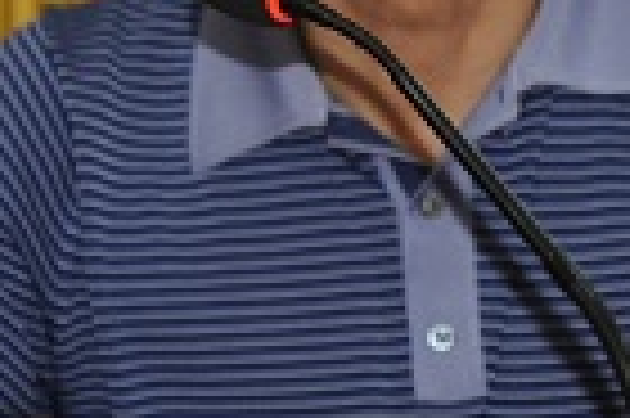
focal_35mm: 284
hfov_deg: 7.3
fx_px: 4964
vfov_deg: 4.8
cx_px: 304
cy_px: 38
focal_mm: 62
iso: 200
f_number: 3.2
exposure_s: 1/13
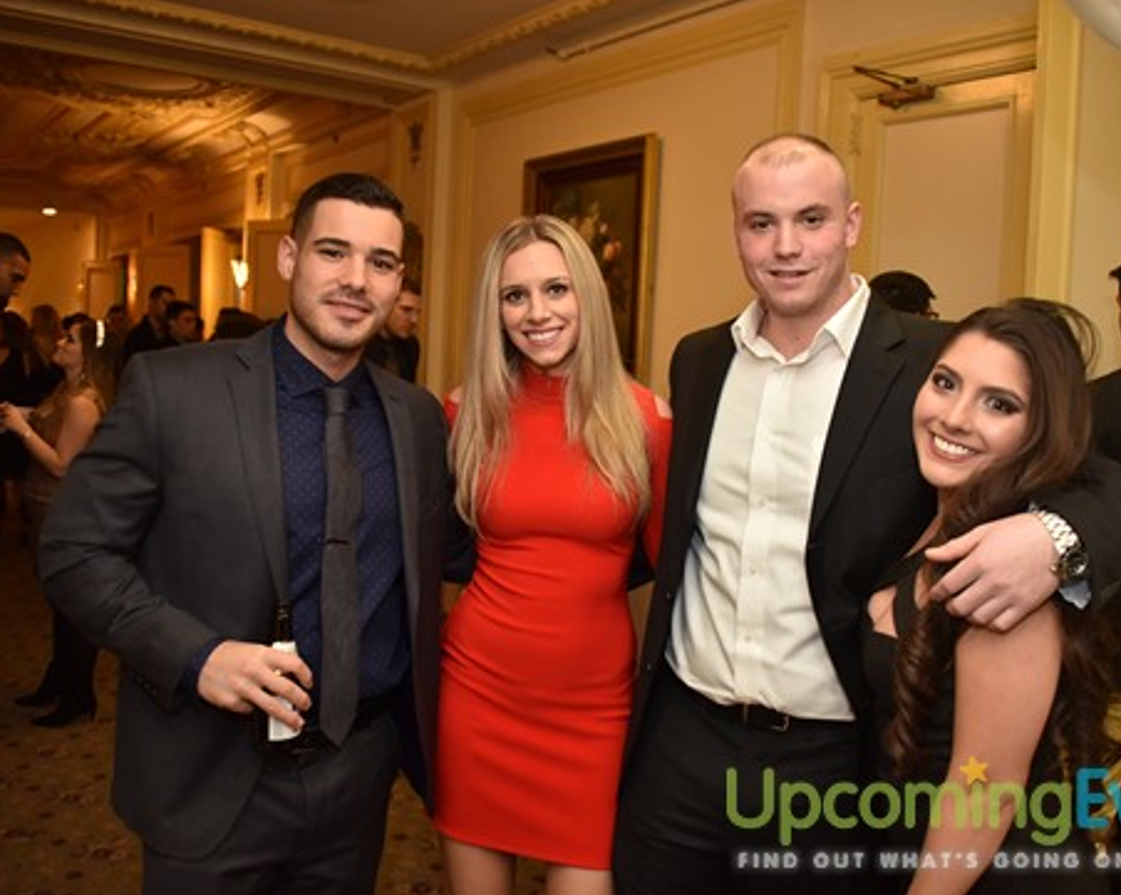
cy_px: 452
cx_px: 640
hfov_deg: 55.5
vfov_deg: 45.8
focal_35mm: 32
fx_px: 1061
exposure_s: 1/60
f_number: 3.5
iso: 1600
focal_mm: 28
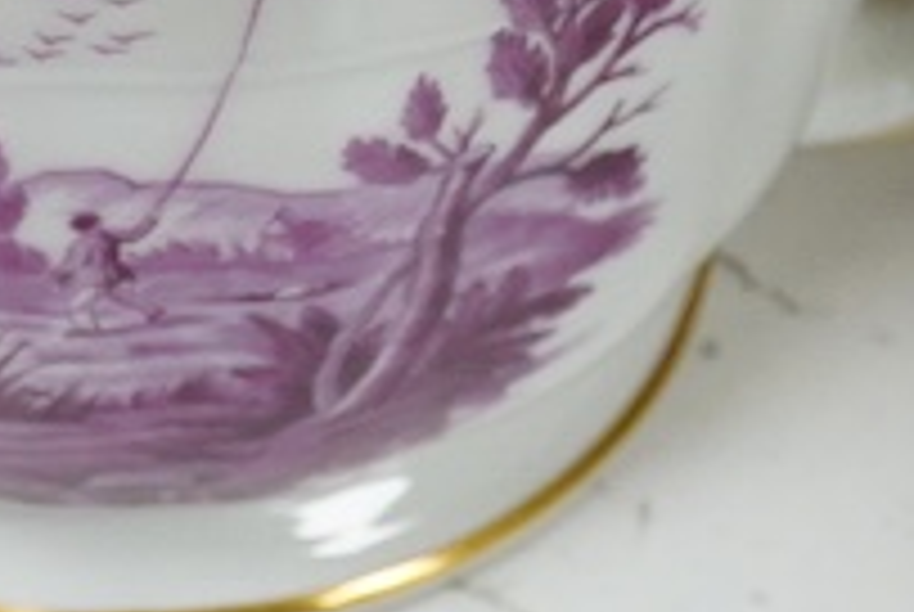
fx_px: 6331
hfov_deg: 8.2
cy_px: -472
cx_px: 106
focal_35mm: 249
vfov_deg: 5.5
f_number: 9
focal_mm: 30
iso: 2500
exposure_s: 1/160
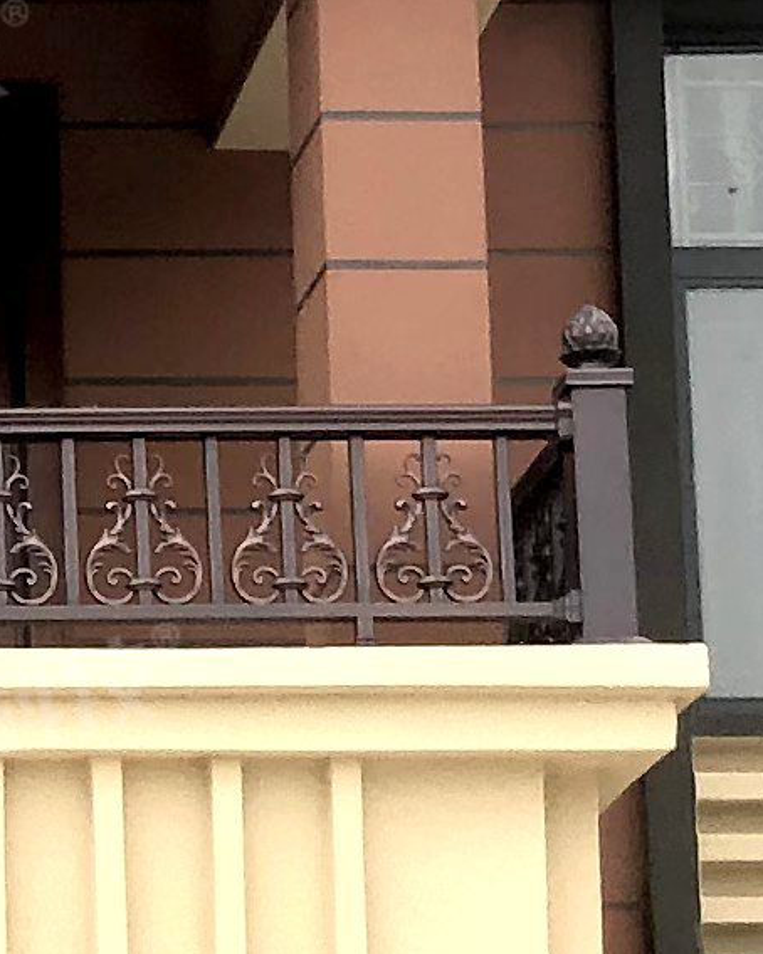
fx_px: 5479
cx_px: -600
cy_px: 922
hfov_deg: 7.7
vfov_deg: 9.9
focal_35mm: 194
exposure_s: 1/268
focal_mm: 4
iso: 20
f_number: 1.8
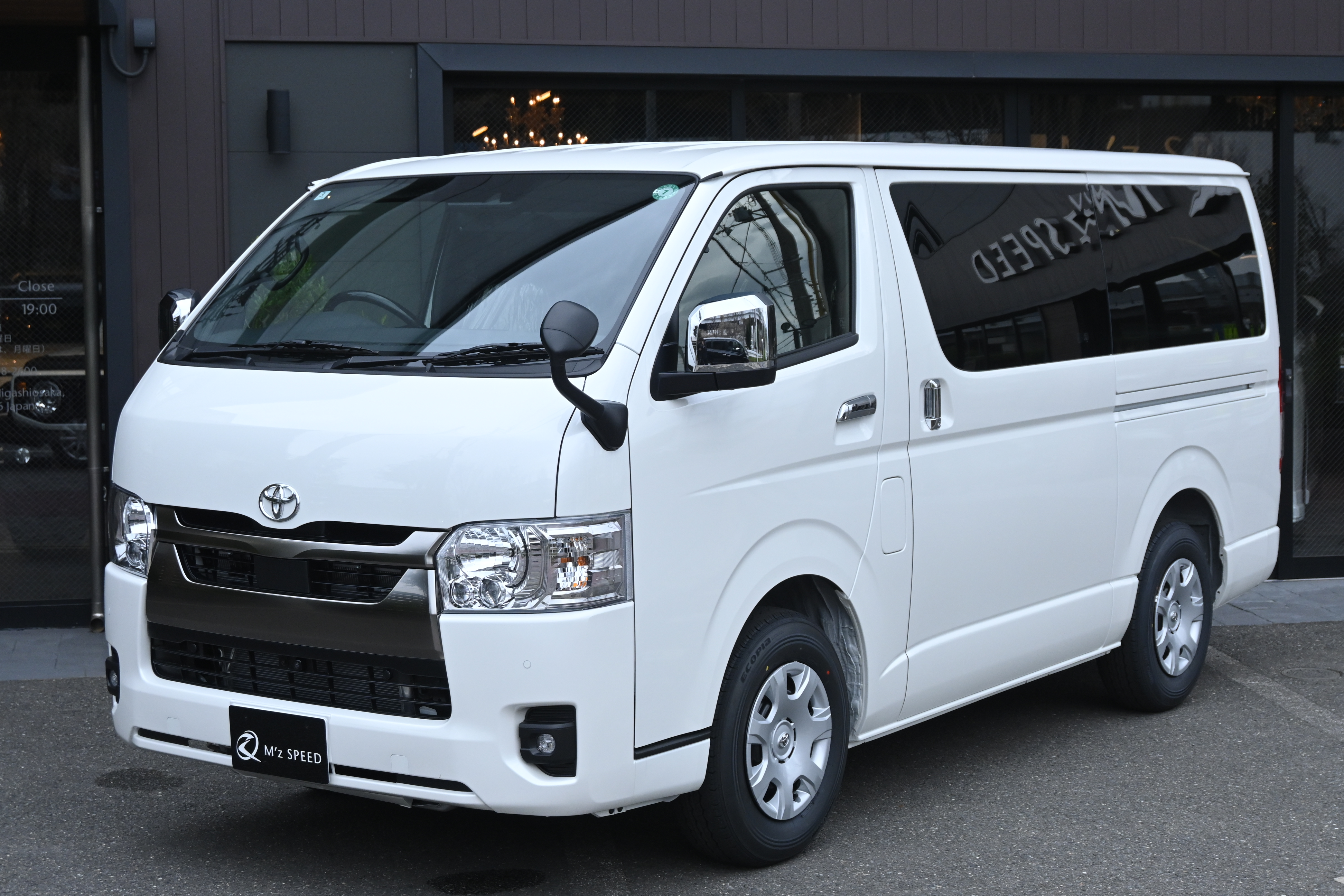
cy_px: 448
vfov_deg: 23.2
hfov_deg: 34.2
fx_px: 2184
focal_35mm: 58
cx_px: 672
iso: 640
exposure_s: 1/640
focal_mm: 39
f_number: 6.3
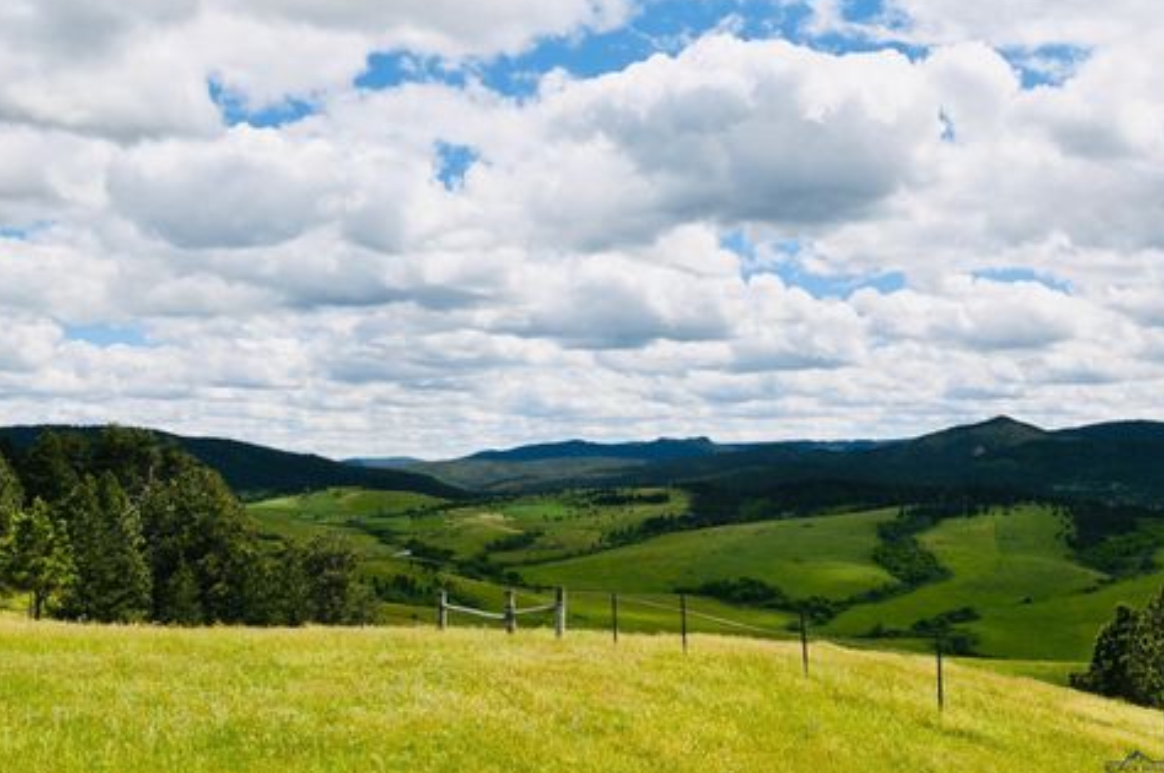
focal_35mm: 38
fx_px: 1227
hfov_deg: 50.7
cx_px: 587
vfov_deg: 35.0
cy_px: 394
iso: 100
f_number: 9
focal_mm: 24
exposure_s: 1/320
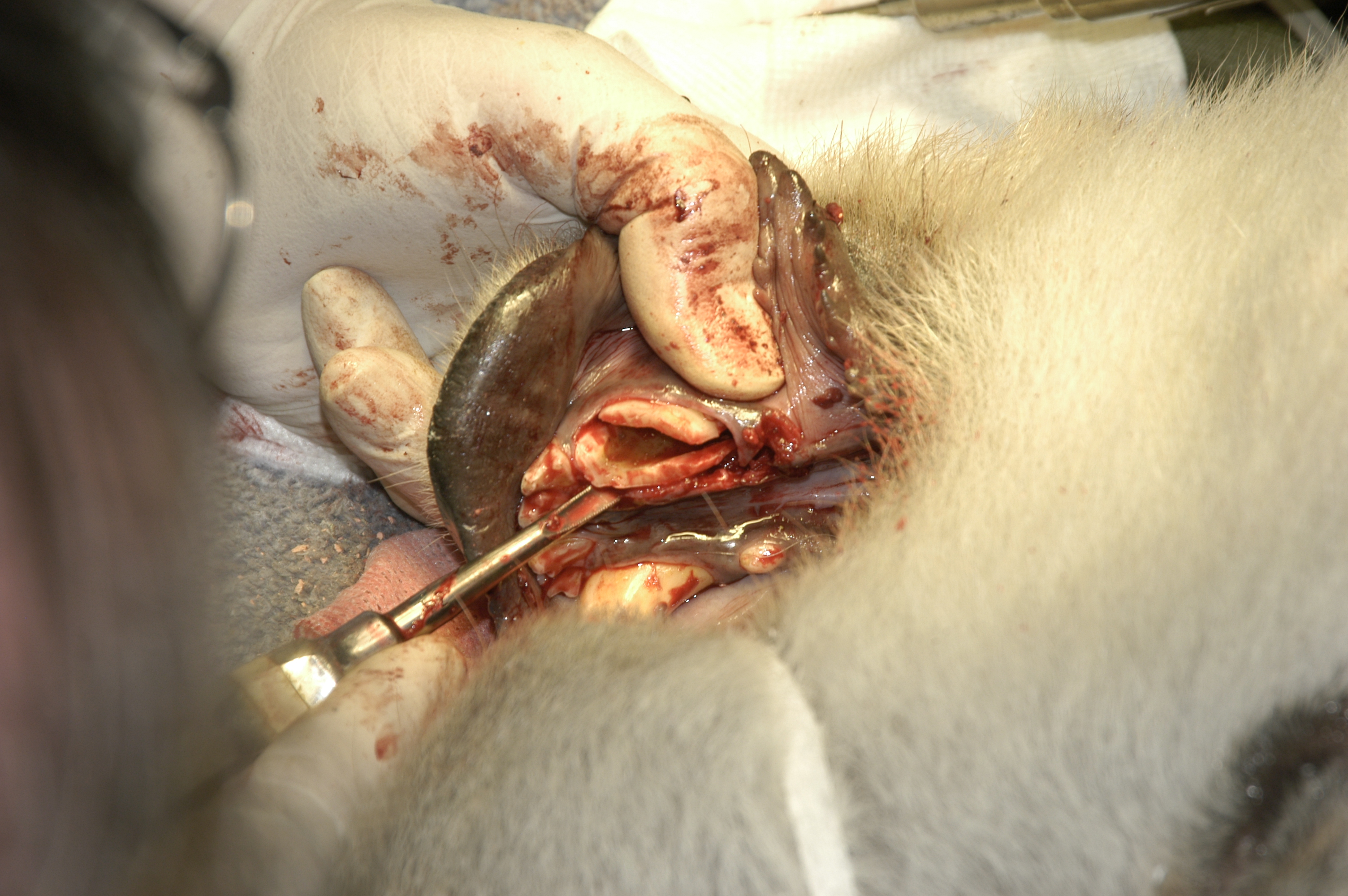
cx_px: 674
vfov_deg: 7.6
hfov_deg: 11.4
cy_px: 448
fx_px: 6734
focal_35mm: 180
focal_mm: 120
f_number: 9
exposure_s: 1/180
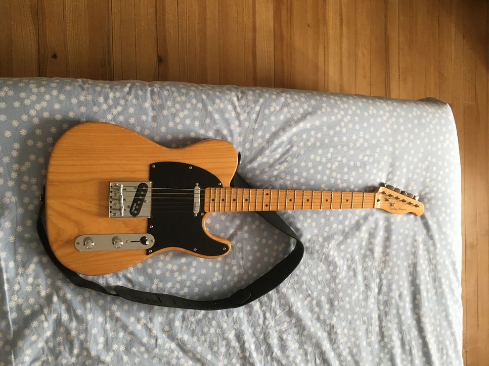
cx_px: 249
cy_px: 185
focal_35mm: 30
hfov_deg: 60.0
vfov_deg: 46.8
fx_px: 424
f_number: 2.2
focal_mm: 4.15
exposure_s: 1/33
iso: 50
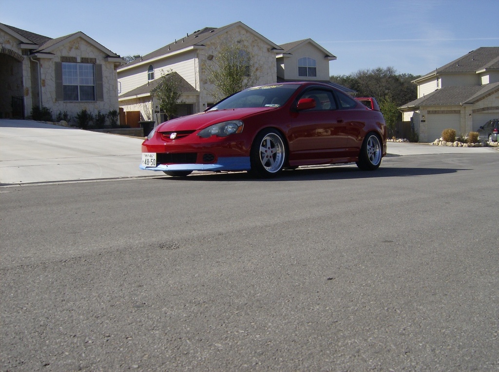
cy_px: 186
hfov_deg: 51.5
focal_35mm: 36
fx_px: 518
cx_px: 250
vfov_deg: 39.5
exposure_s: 1/745
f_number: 4.7
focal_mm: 6
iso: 100
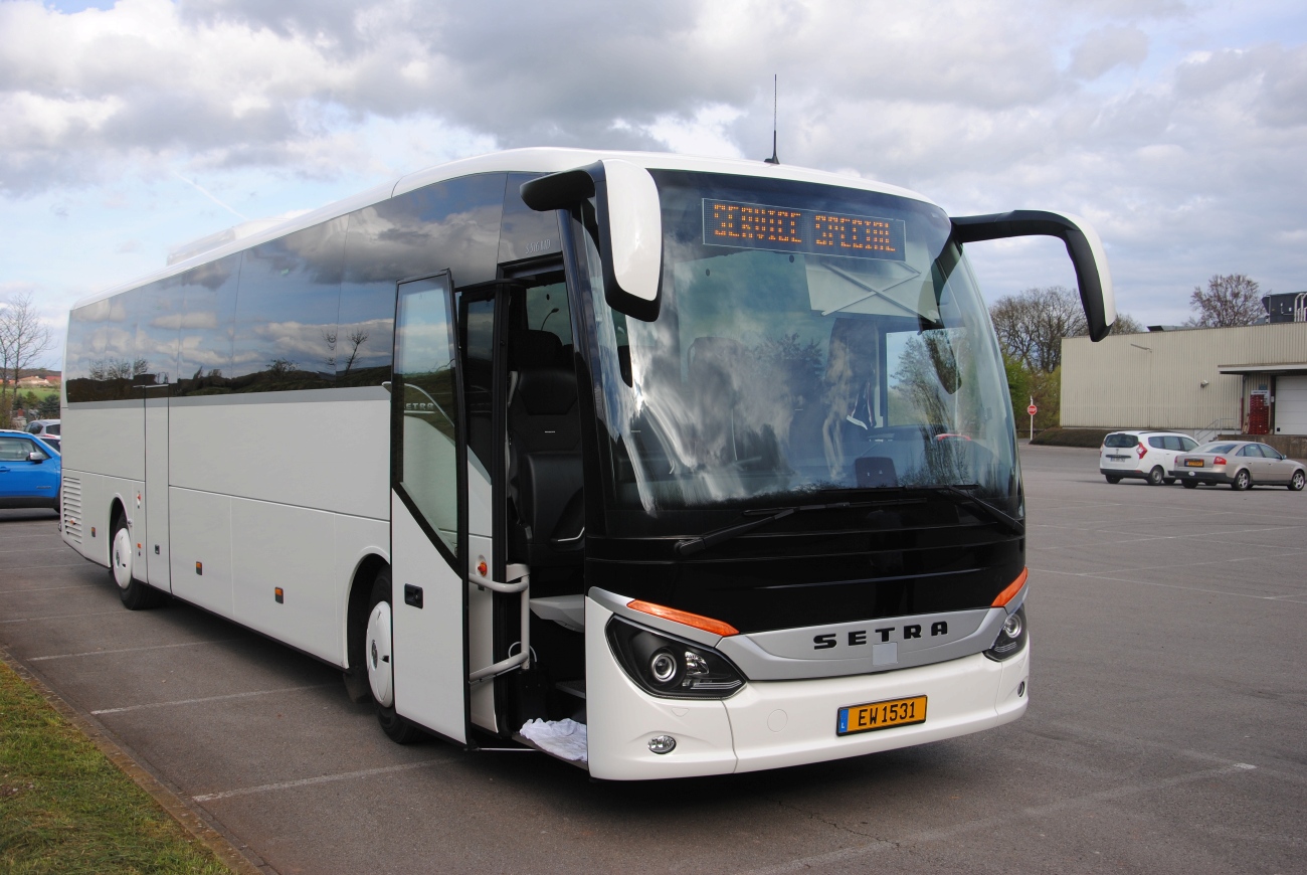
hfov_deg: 51.2
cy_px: 438
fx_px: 1363
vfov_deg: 35.6
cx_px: 654
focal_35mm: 38
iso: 100
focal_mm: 25
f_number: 6.3
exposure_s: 1/320
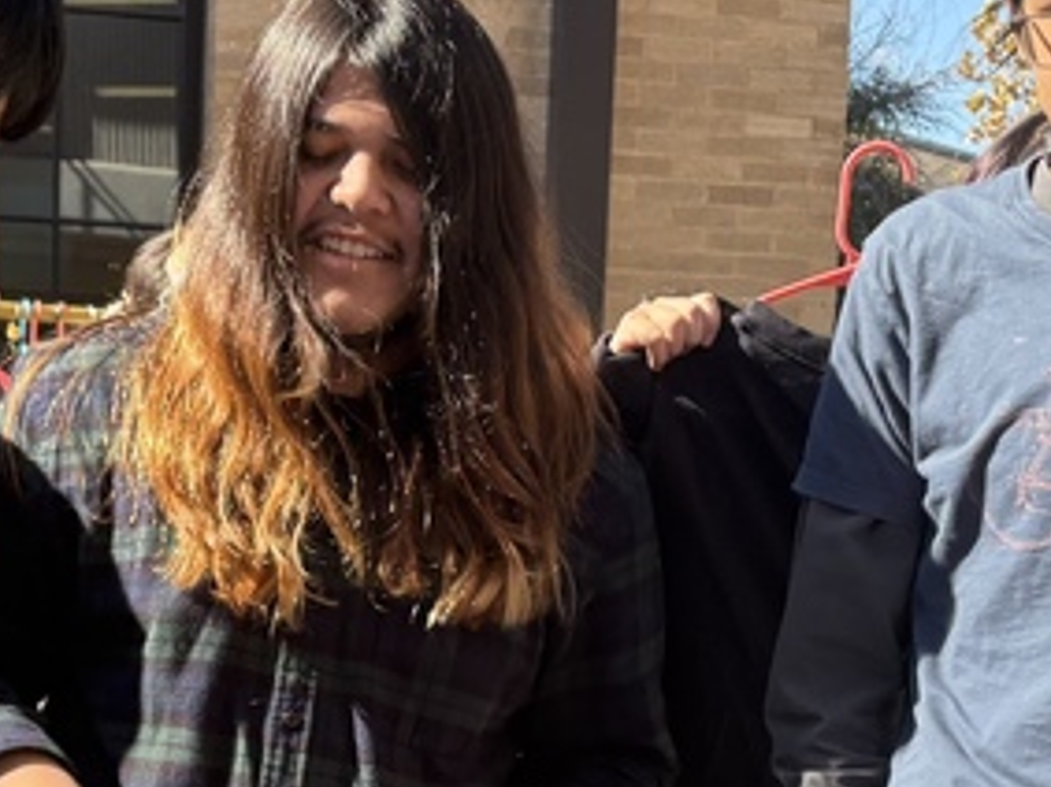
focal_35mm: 92
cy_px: 776
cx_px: 383
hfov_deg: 21.3
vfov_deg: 15.8
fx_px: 2792
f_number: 1.6
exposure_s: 1/724
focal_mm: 5.96
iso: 64
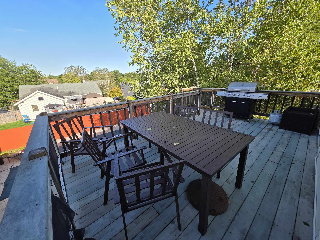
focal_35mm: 13
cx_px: 160
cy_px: 120
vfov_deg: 89.9
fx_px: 120
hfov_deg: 106.2
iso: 40
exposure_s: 1/767
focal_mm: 2.2
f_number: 1.9
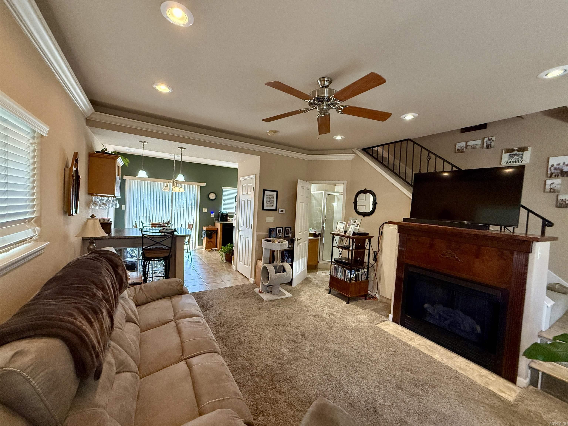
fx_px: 230
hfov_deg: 102.1
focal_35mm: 14
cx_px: 284
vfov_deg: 85.7
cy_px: 213
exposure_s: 1/120
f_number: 2.2
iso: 640
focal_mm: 2.22
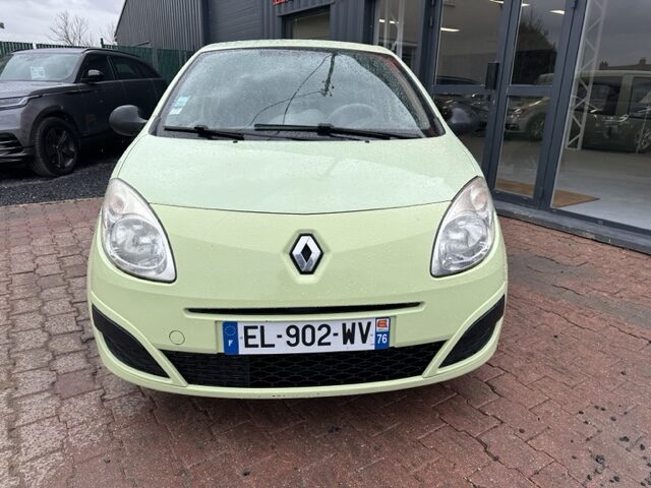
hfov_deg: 71.6
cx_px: 326
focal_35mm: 24
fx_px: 451
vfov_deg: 56.8
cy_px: 244
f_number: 1.78
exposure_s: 1/1157
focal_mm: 6.86
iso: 80
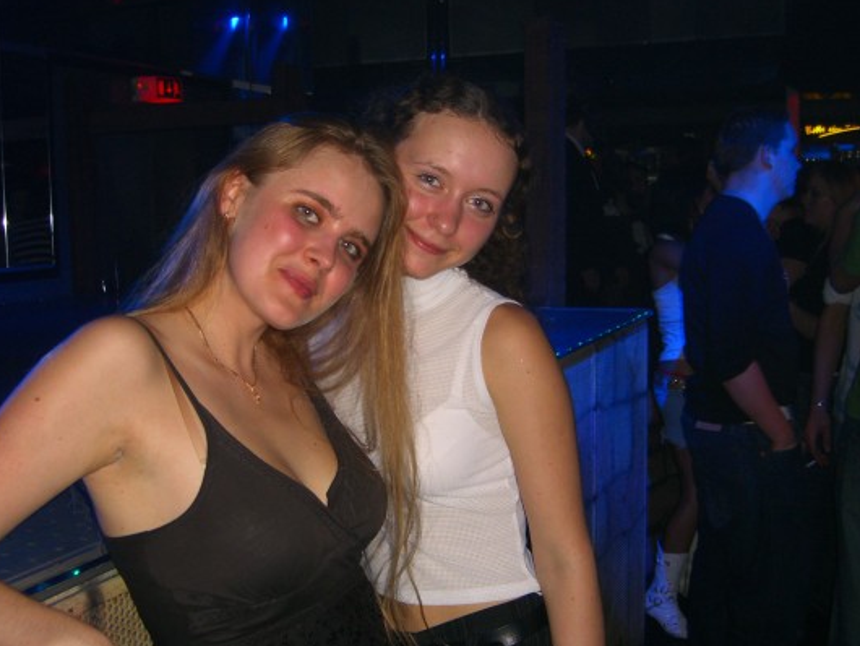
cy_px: 321
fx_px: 1069
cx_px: 414
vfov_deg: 33.6
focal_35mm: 43
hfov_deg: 43.8
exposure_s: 1/60
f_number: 2.8
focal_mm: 7.9
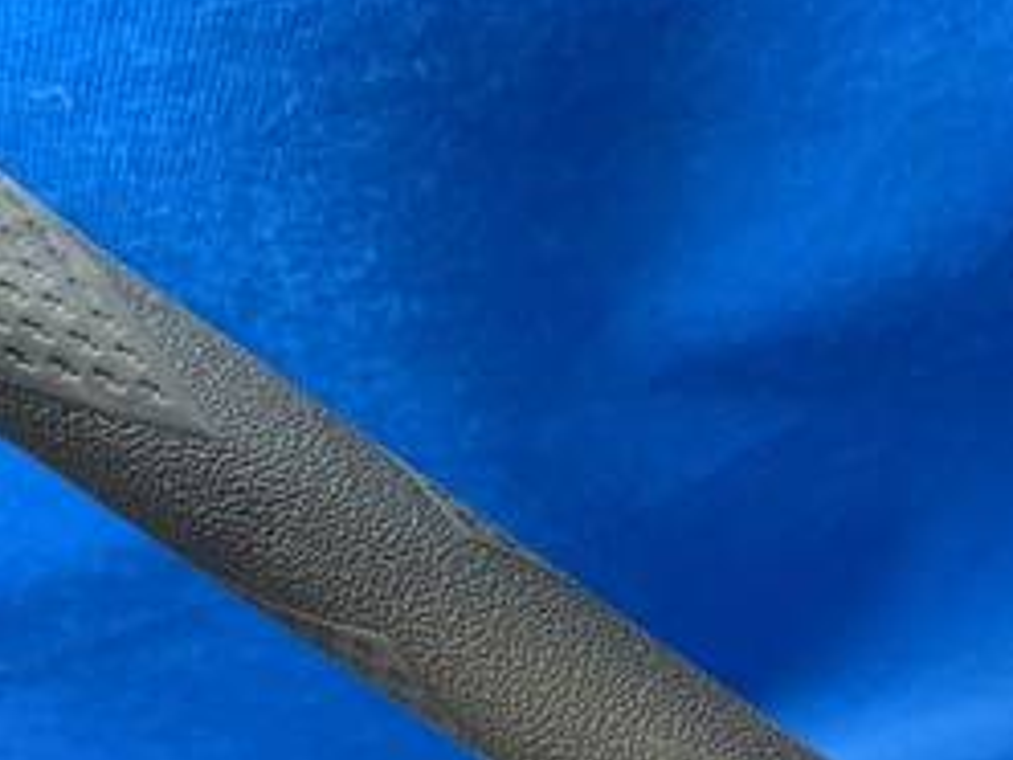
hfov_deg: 27.5
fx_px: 1961
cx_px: 976
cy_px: 899
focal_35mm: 67
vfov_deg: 20.6
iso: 125
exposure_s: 1/60
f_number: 1.8
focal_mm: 4.25
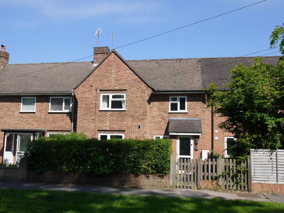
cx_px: 142
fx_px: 263
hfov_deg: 56.8
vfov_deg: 44.2
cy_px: 106
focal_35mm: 32
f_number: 9
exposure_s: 1/250
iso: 100
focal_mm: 16
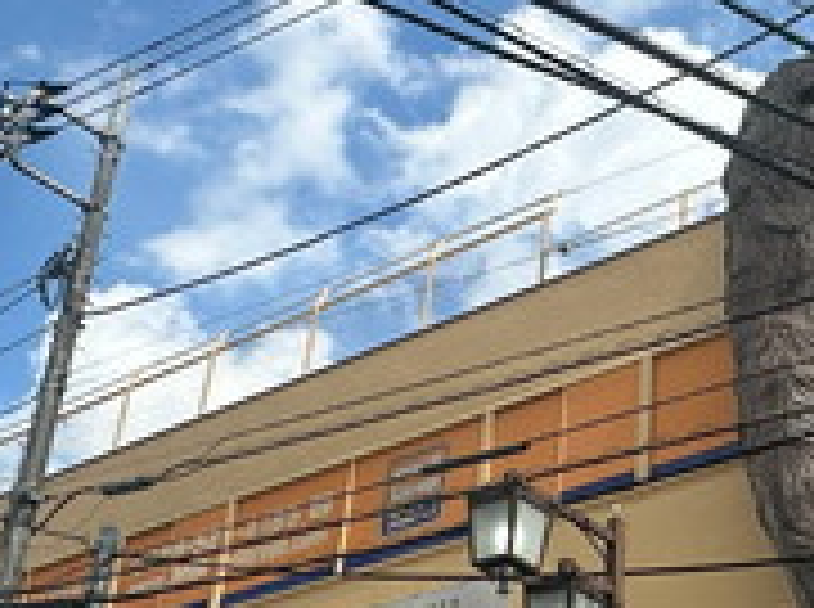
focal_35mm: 62
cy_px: 414
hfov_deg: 29.6
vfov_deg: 23.4
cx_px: 778
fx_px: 1455
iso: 50
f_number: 2.2
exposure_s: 1/1916
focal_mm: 2.22
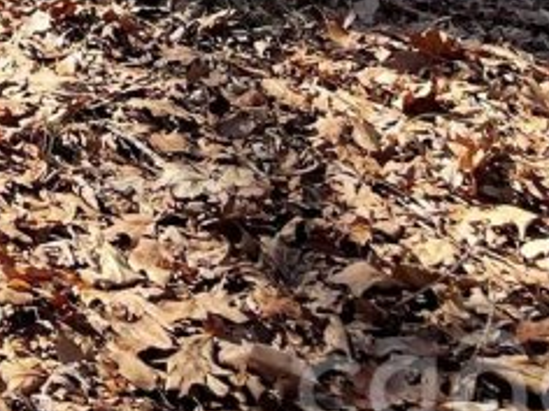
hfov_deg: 14.5
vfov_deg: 10.2
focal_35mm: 127
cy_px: -550
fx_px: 2014
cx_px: -277
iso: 32
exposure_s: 1/1140
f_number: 1.6
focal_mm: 5.1
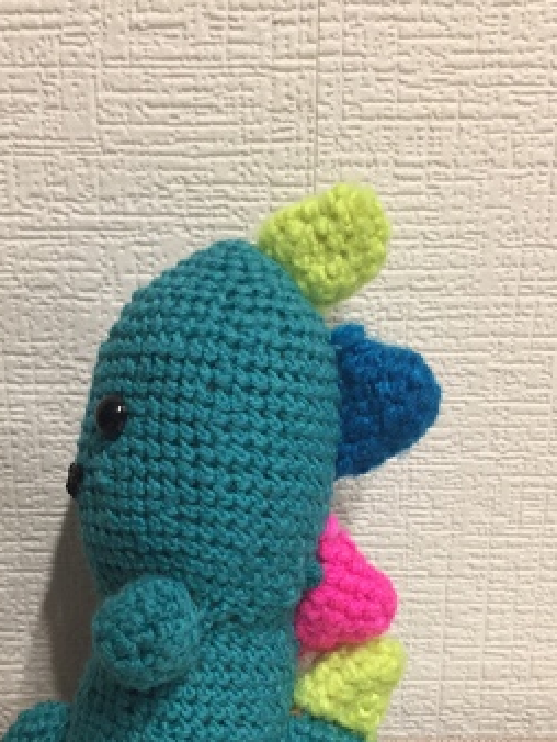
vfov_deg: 46.3
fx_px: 857
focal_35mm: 40
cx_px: 213
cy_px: 468
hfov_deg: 35.8
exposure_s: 1/33
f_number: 2.2
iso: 200
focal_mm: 4.15
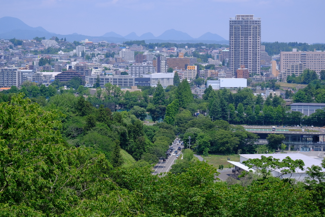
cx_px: 162
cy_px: 108
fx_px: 966
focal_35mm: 107
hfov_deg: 19.1
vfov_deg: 12.8
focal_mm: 71.1
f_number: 5.6
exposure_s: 1/1100
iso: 320
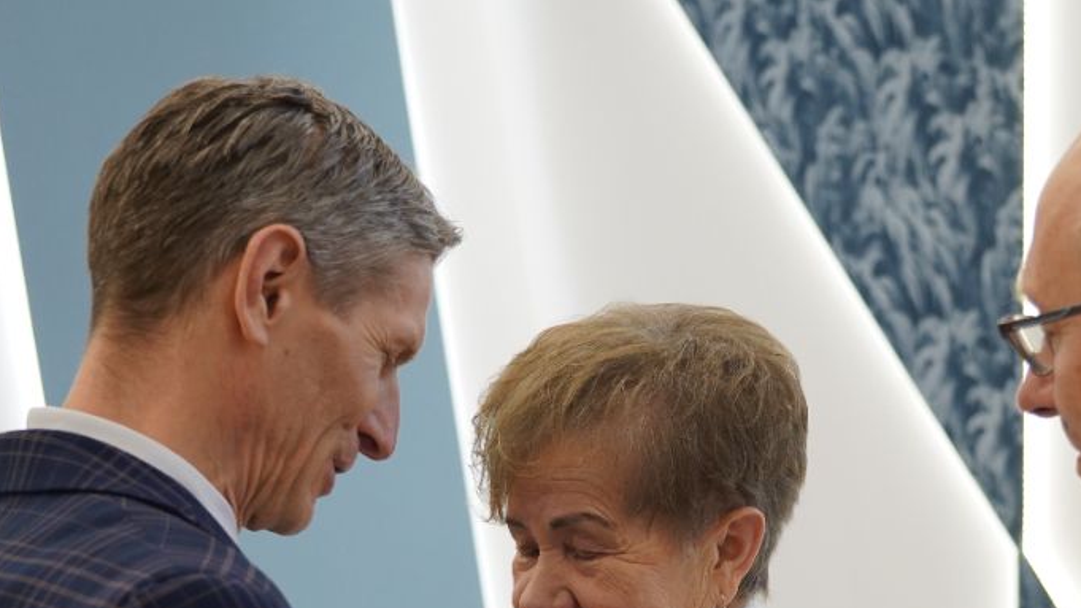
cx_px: 746
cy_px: 609
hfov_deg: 27.0
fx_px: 2236
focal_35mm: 78
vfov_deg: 15.2
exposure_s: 1/125
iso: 1250
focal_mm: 39
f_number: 4
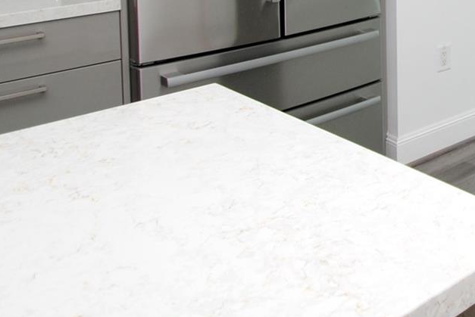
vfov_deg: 23.8
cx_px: 592
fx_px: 647
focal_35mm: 49
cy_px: -112
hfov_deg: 32.2
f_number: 4.5
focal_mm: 10
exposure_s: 1/80
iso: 200
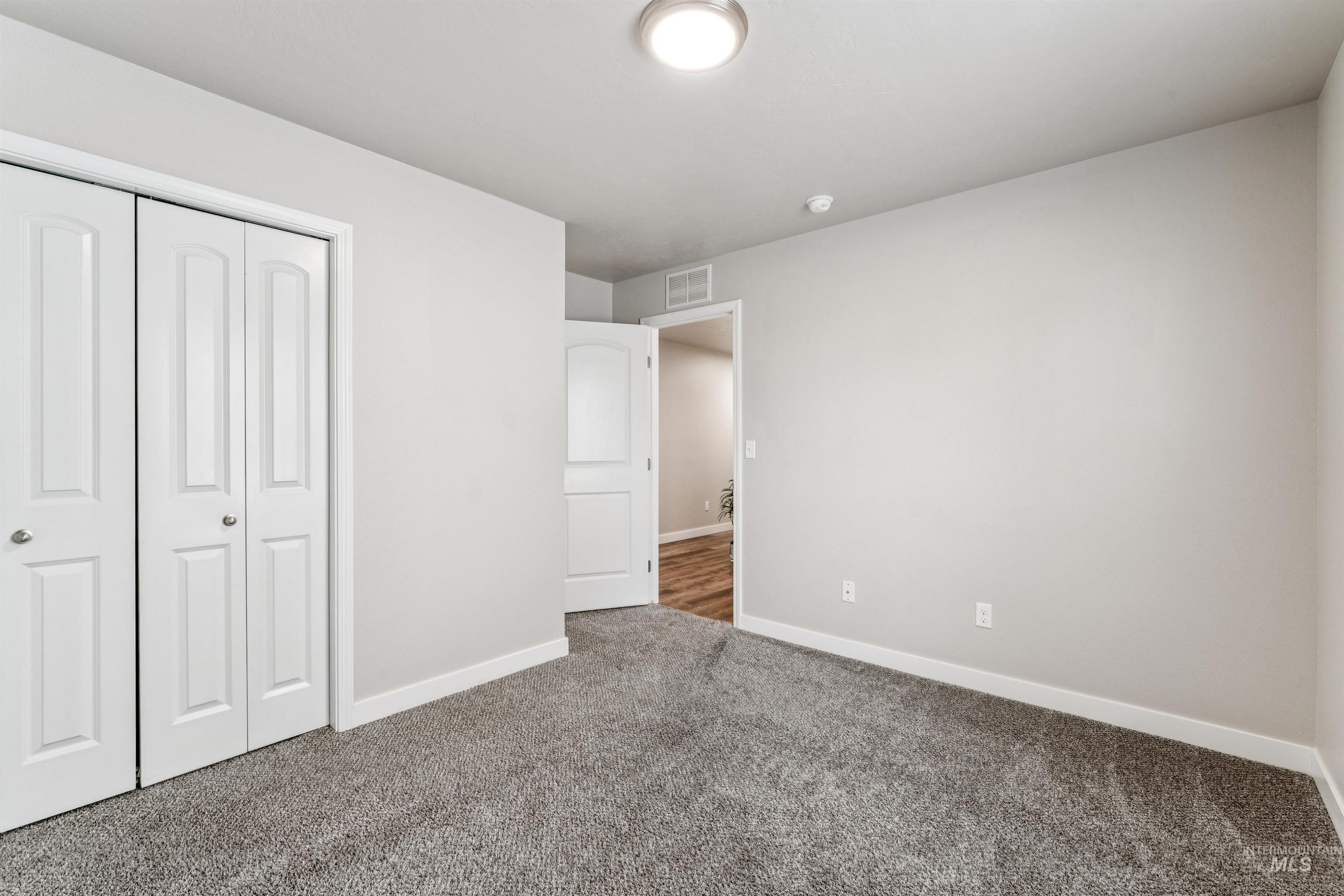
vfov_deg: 75.9
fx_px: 575
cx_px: 672
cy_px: 448
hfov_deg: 98.9
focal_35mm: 15
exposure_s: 1/5
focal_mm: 15.4
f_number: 13
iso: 400
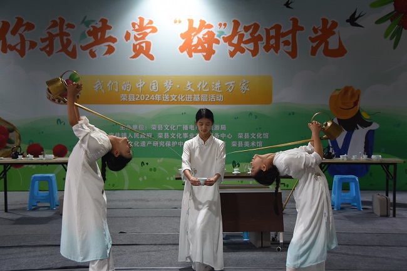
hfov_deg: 36.9
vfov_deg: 25.0
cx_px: 204
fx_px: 610
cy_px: 136
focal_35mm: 54
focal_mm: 36
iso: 500
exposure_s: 1/60
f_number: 4.2
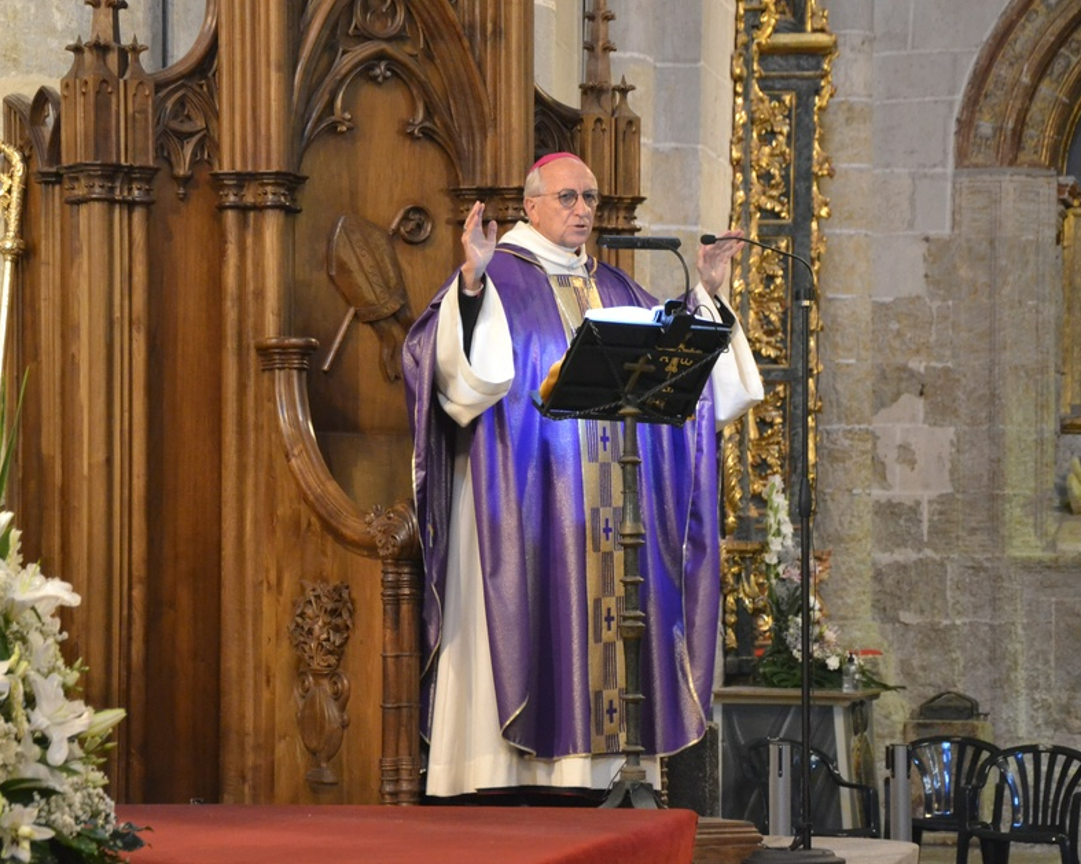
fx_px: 4349
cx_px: 529
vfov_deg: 11.3
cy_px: 432
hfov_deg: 14.2
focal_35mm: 136
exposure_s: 1/25
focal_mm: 80
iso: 3200
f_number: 5.3
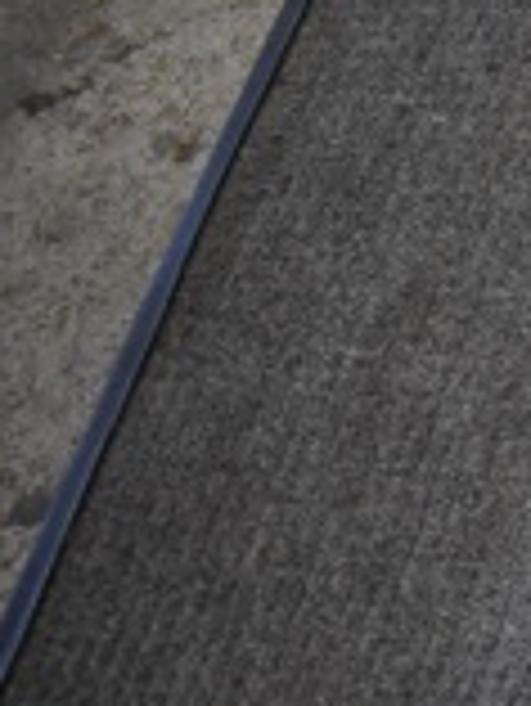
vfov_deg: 19.4
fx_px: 2063
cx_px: 1368
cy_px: 252
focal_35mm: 101
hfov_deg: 11.5
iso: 1250
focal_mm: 18
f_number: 3.5
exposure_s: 1/125
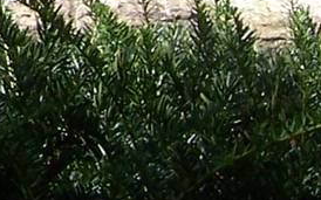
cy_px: -411
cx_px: -348
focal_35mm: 223
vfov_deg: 5.5
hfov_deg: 8.8
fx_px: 1950
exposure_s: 1/250
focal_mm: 6
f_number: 4.8
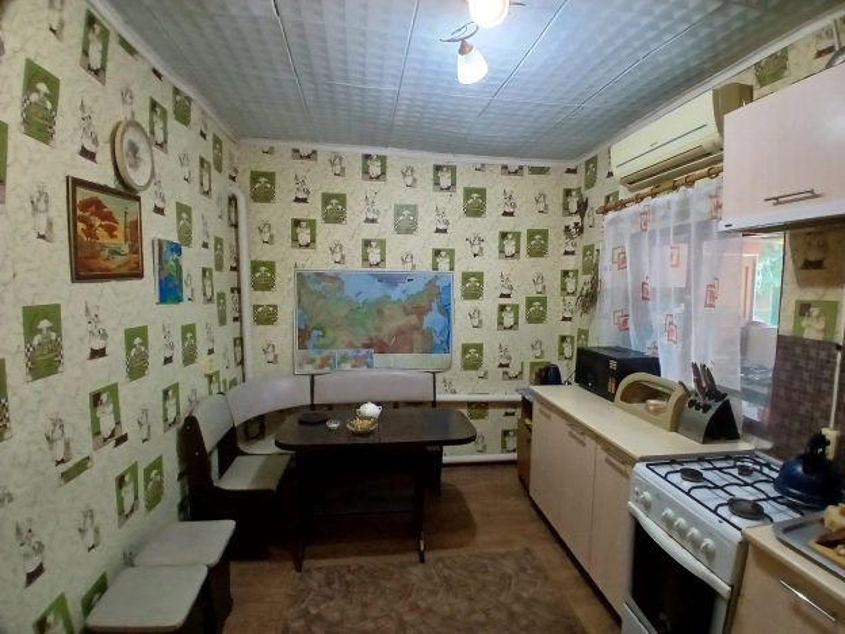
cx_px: 422
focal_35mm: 17
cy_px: 317
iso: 160
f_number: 2.2
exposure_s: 1/33.3
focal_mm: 1.4
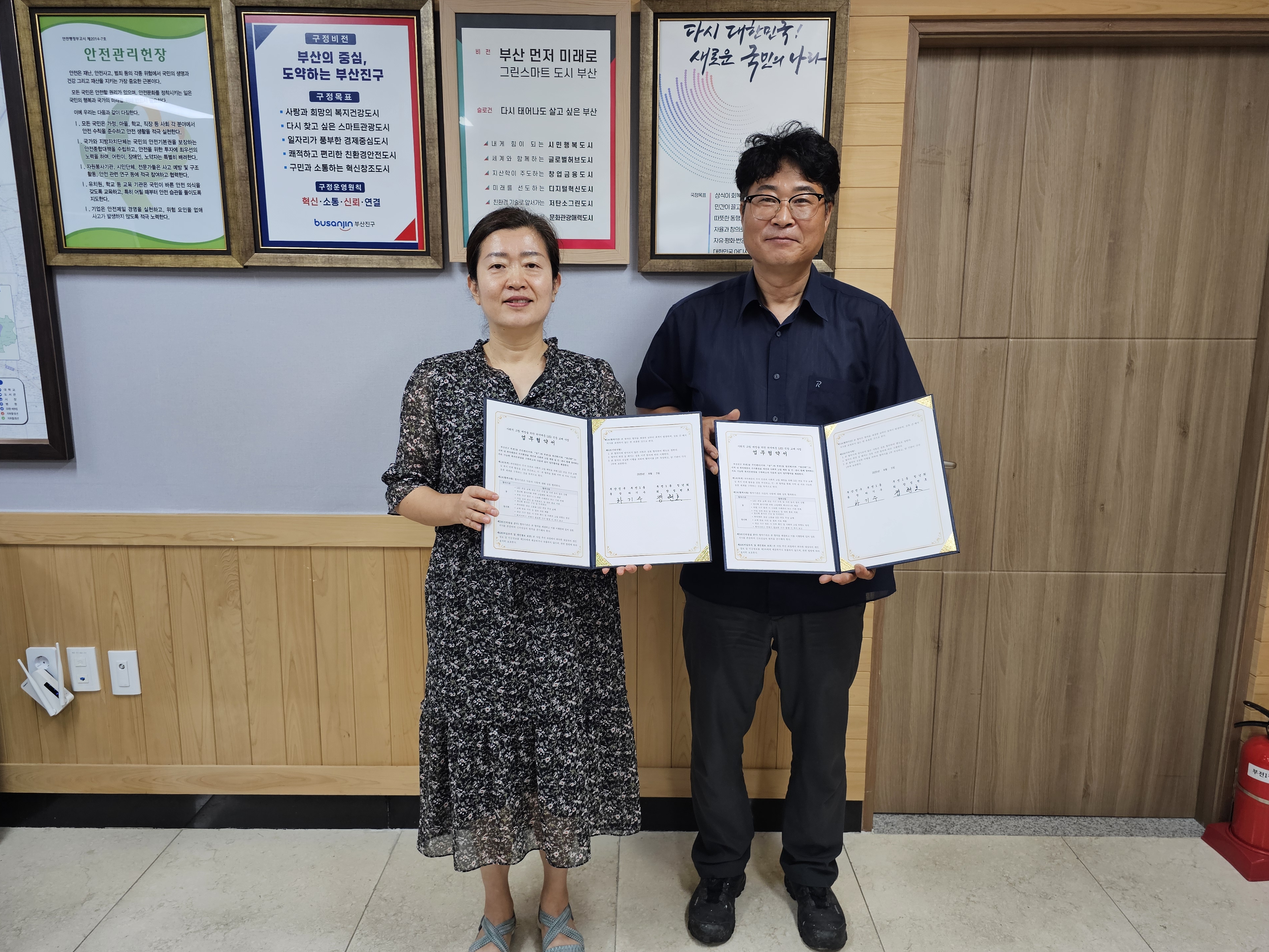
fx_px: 880
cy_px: 483
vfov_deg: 56.8
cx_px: 632
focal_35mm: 24
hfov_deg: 71.6
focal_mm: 6.3
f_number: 1.7
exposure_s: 1/120
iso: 125
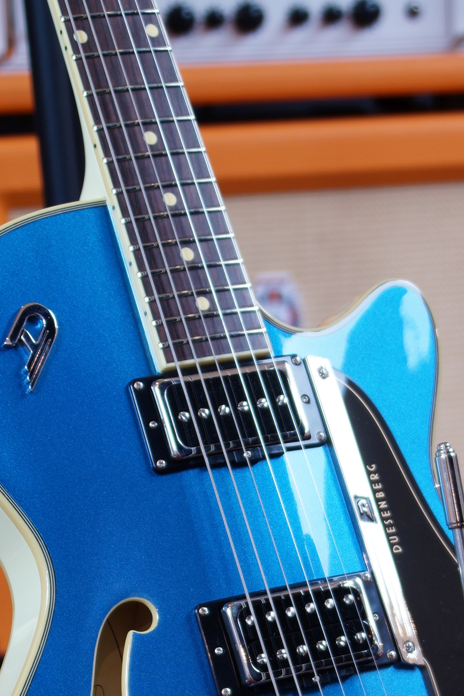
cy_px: 612
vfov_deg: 15.6
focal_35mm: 130
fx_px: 2513
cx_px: 284
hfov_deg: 10.5
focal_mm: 45
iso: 100
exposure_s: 1/8
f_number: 4.5
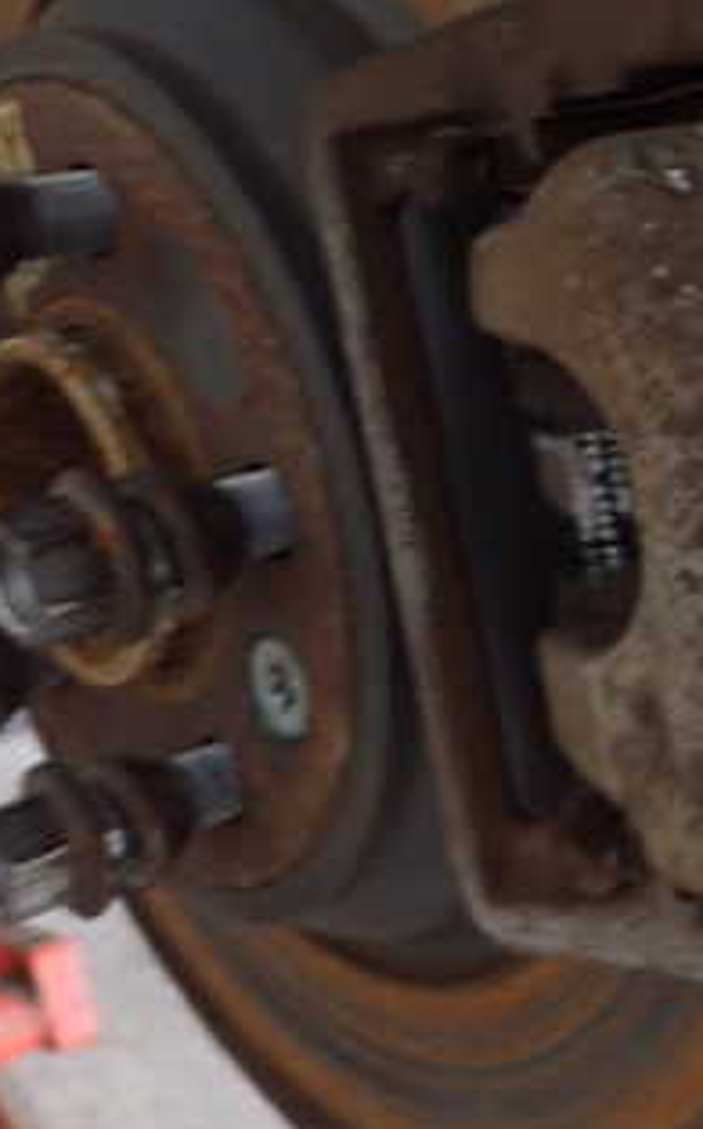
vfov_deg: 33.5
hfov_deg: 19.0
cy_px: 487
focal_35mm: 61
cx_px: 1006
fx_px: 1874
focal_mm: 5.4
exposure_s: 1/30
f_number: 2.3
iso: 640
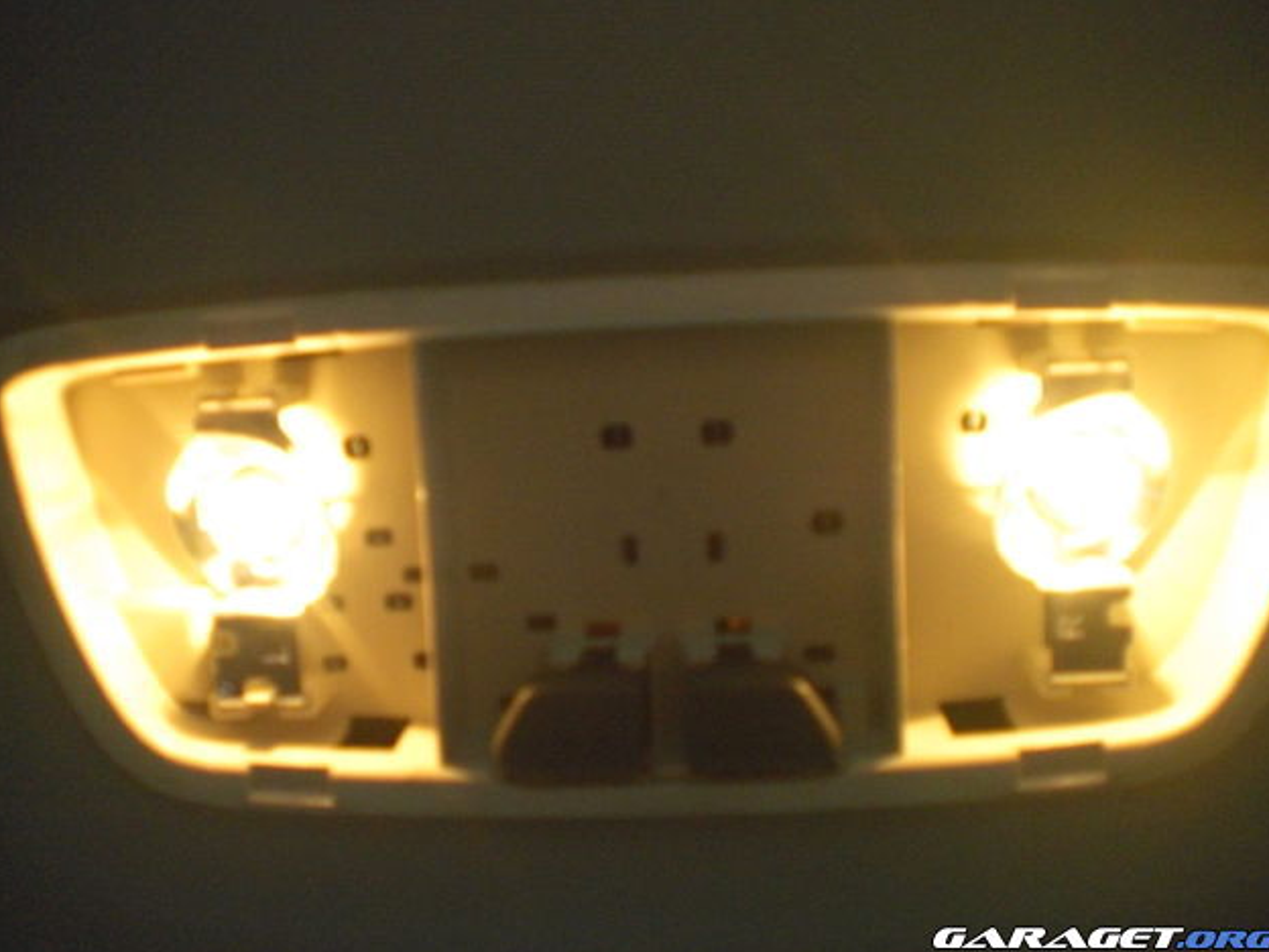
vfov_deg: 36.8
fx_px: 1430
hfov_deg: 47.9
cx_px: 630
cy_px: 470
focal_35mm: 39
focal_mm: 6.3
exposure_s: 1/100
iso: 400
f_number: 3.1
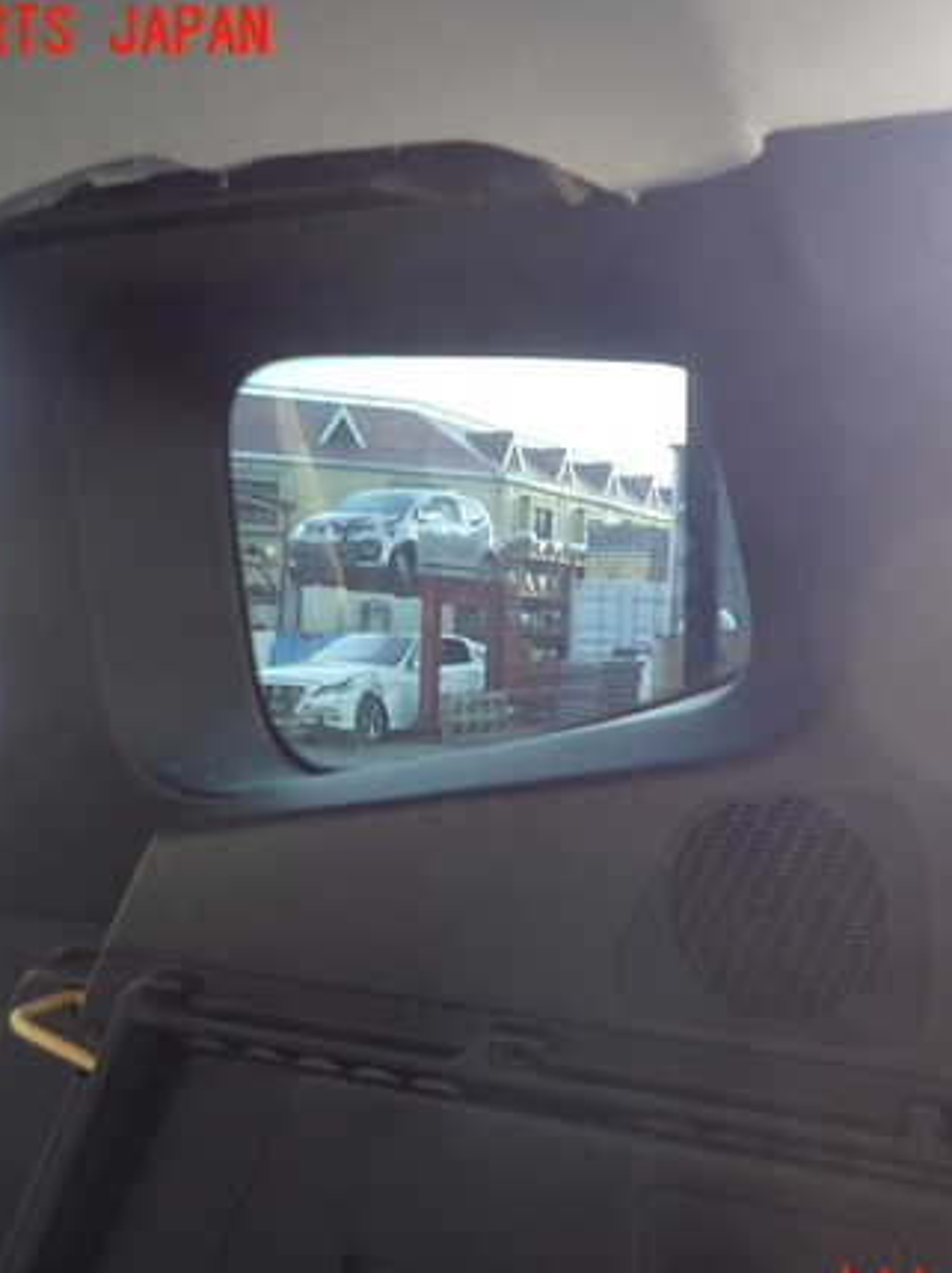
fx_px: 1285
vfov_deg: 52.6
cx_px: 620
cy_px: 665
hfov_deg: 40.2
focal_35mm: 35
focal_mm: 4.5
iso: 200
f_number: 2
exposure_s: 1/50
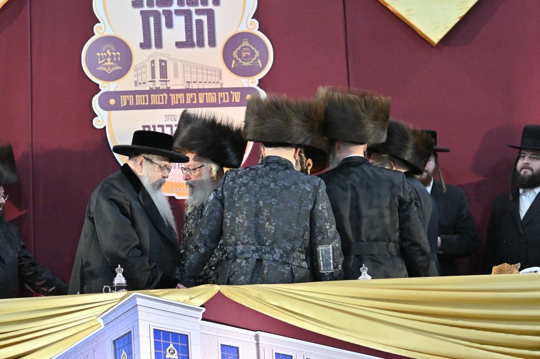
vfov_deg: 12.2
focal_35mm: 112
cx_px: 270
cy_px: 180
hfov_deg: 18.3
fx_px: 1679
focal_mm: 75
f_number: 2.8
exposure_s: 1/160
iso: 1250
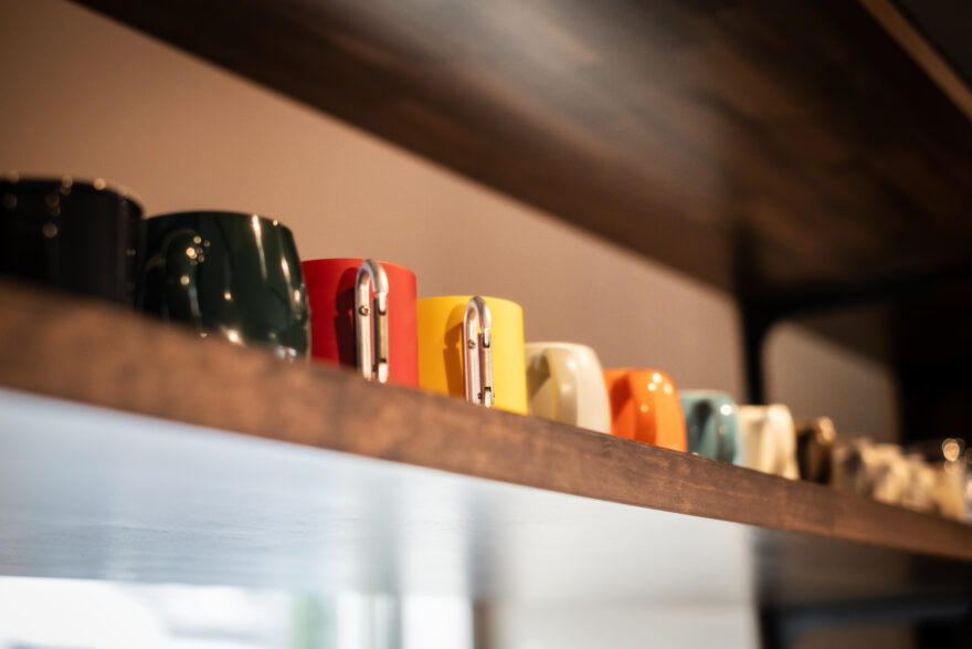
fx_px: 1431
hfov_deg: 37.5
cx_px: 486
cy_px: 324
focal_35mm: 53
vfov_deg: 25.5
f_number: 2.2
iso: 400
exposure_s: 1/160
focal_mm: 35
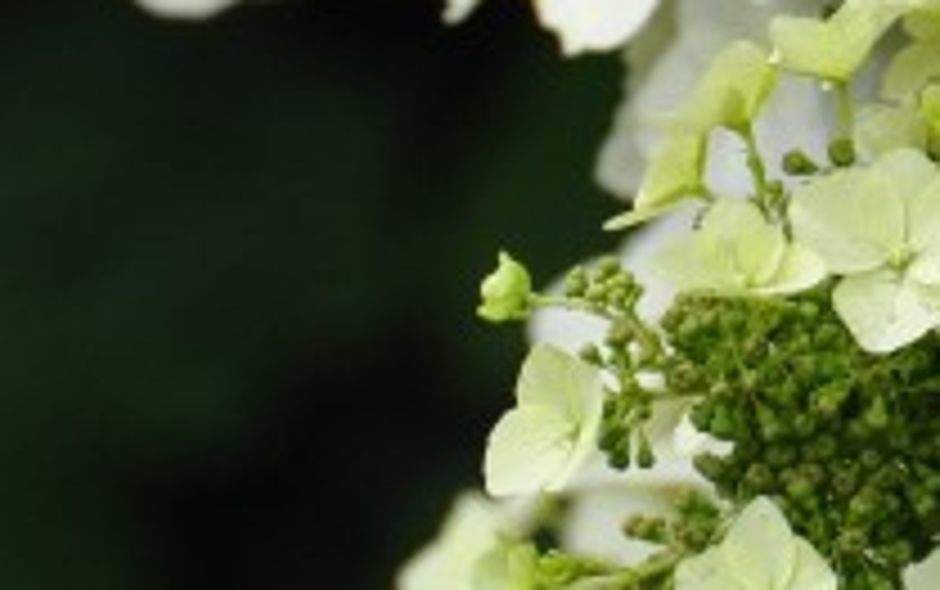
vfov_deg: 0.8
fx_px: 40637
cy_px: -162
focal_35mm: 1585
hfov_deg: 1.3
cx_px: 861
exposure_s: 1/500
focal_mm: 300
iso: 640
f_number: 7.1
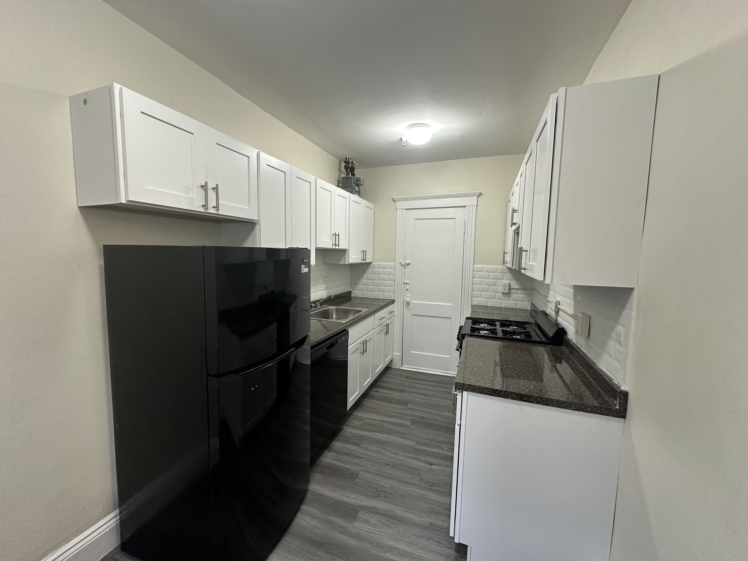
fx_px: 303
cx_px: 374
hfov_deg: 102.1
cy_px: 280
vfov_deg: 85.7
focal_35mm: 14
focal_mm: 2.22
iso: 200
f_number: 2.2
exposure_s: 1/60
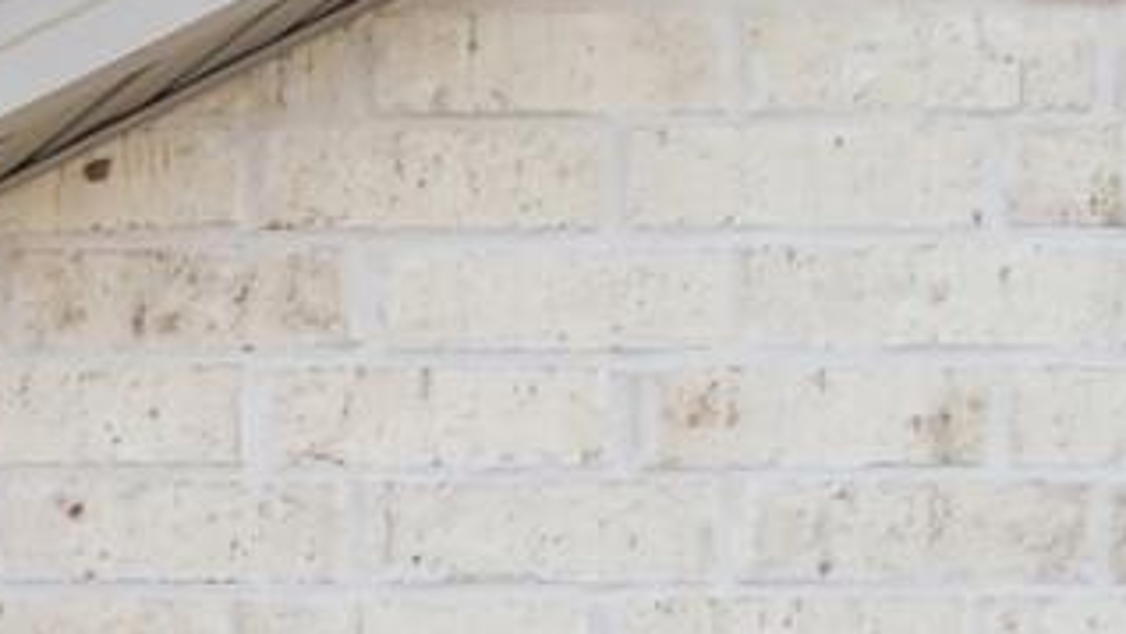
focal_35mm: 148
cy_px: 2713
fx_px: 4420
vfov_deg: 6.4
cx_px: -3162
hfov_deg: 8.6
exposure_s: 1/20
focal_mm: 12
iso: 250
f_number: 9
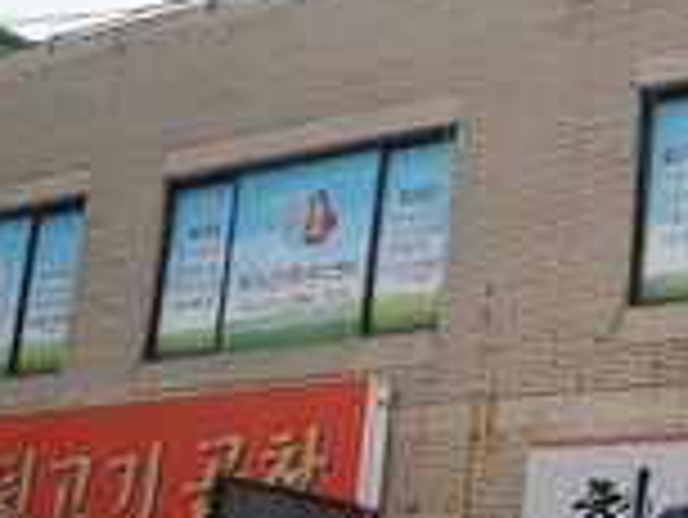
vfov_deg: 15.7
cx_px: 701
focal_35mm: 94
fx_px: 1870
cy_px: 360
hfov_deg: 20.2
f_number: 3
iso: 80
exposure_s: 1/60
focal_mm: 6.5
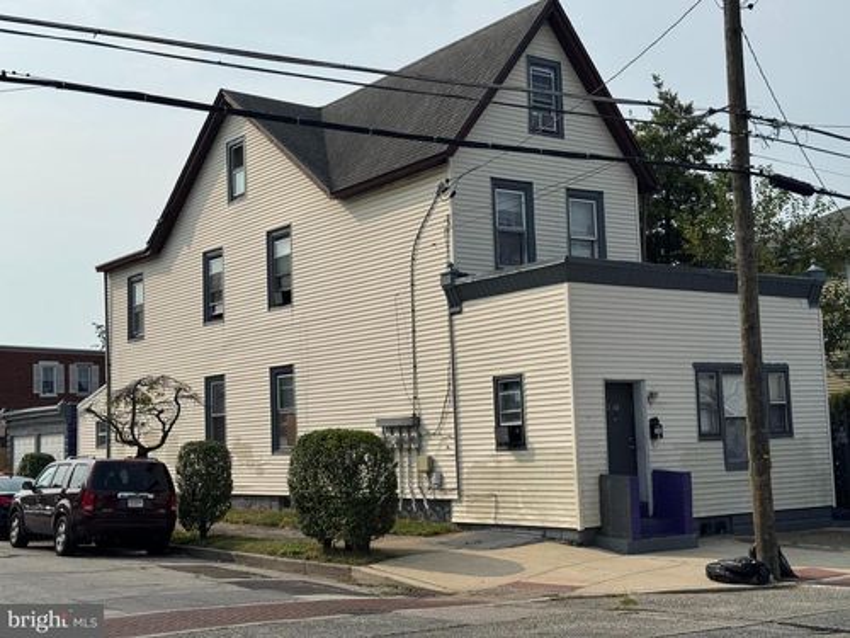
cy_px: 319
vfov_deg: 30.3
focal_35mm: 48
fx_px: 1179
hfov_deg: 39.7
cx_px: 425
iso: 64
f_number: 1.78
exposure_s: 1/7092
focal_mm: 6.76
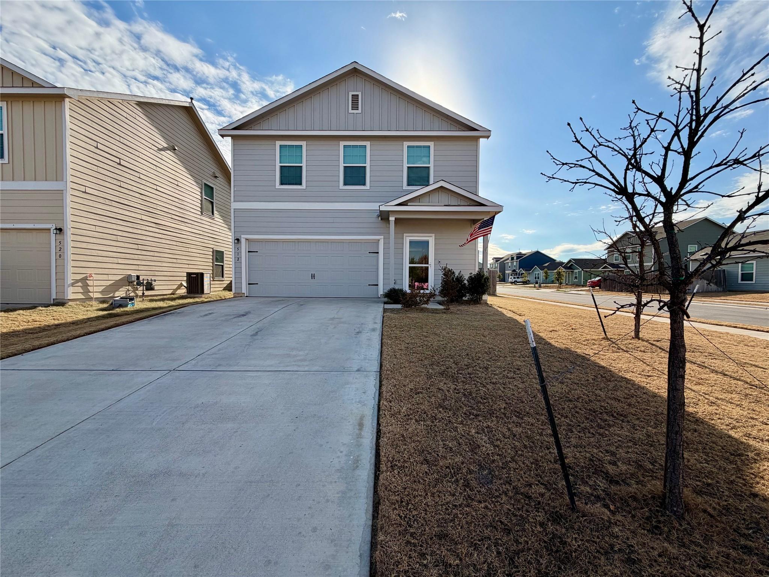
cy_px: 288
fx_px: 311
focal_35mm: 14
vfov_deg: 85.7
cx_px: 384
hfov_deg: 102.1
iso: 25
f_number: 2.2
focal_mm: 2.22
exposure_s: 1/928
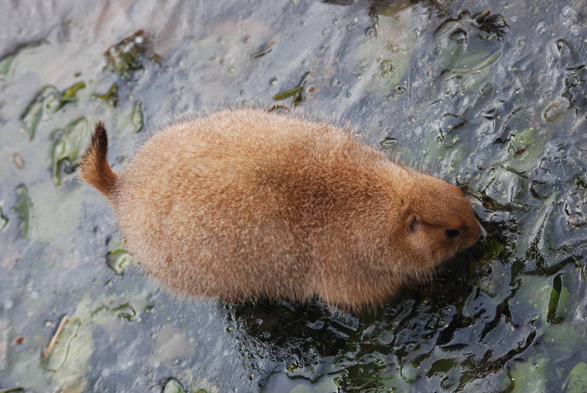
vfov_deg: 13.1
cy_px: 196
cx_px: 294
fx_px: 1714
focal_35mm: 105
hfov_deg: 19.4
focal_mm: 70
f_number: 4
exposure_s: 1/250
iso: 200
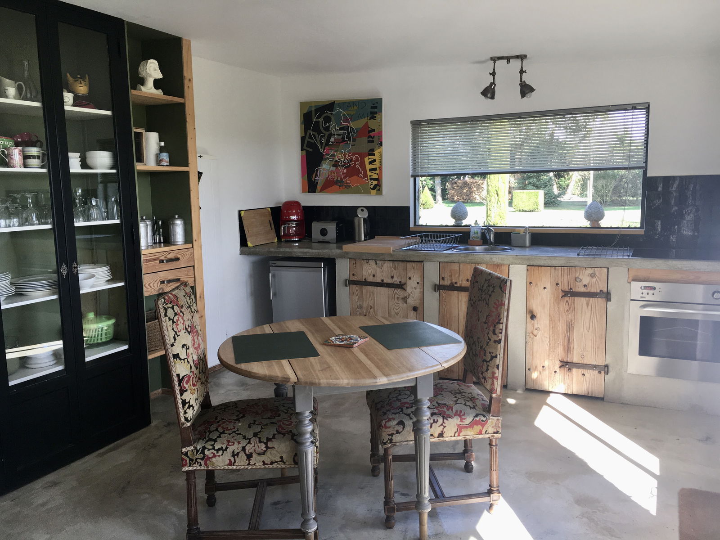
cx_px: 360
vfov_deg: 48.2
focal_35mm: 29
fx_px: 603
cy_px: 270
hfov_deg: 61.7
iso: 32
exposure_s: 1/100
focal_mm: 4.15
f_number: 2.2
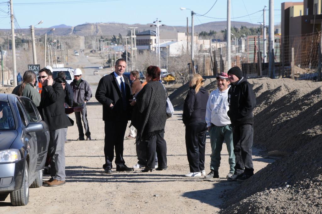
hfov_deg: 13.1
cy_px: 107
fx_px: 1407
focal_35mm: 158
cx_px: 161
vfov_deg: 8.7
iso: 400
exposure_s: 1/400
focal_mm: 105
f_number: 10
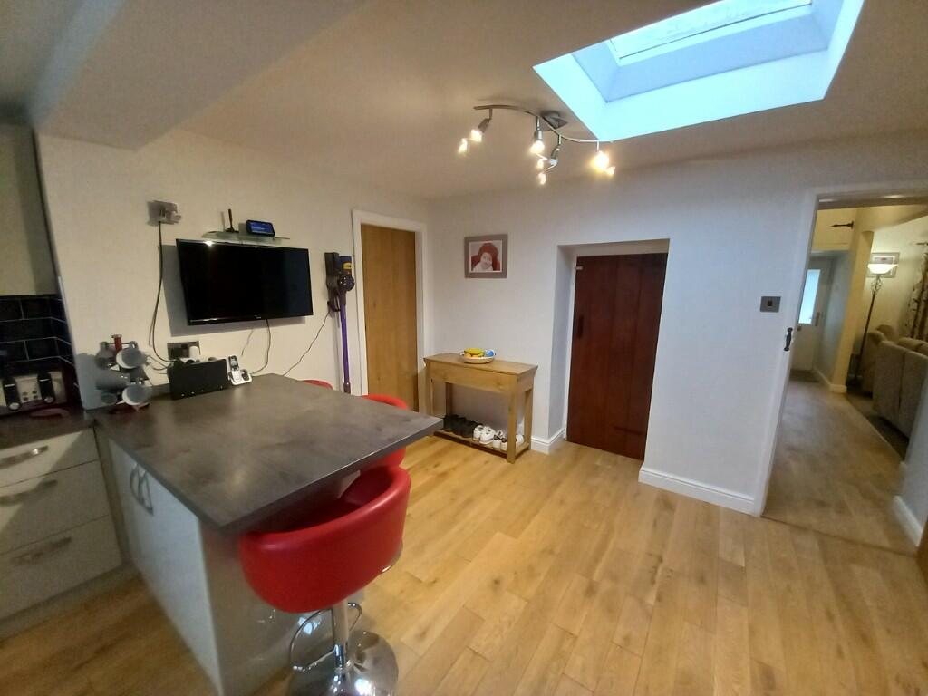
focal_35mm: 13
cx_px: 464
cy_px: 348
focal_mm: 1.13
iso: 250
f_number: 2.2
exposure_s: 1/25
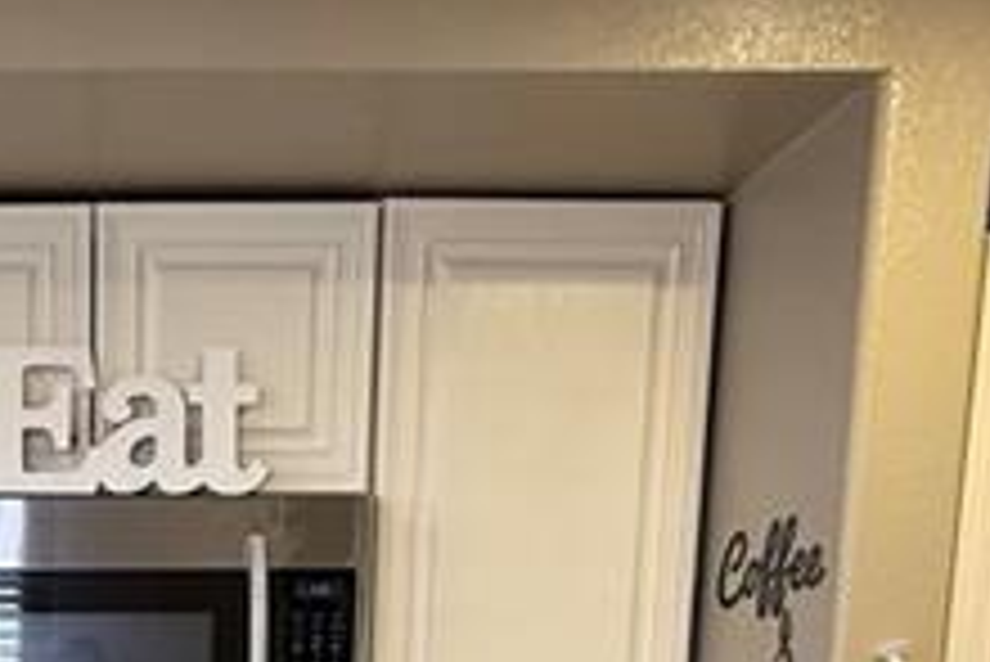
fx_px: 1458
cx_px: 58
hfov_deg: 34.9
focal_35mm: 53
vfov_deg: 21.6
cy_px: 982
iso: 200
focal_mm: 2.22
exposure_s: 1/60
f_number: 2.2
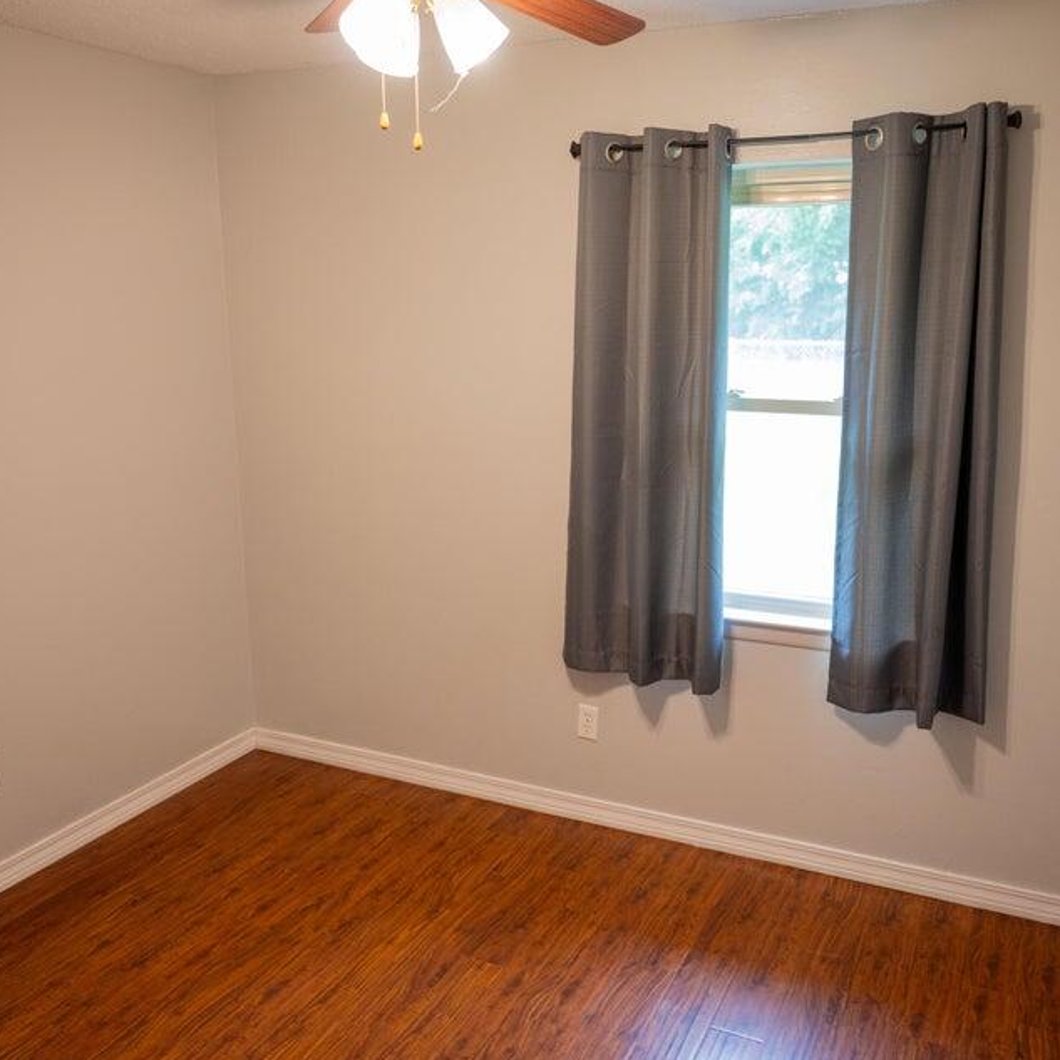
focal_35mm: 31
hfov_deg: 52.5
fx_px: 1074
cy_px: 531
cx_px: 529
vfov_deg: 52.5
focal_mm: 24
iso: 800
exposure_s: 1/80
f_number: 2.8
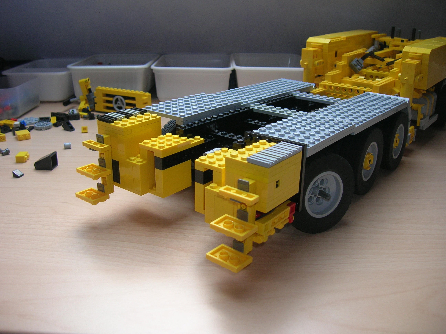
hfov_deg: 54.0
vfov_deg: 41.8
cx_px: 223
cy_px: 167
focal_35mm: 34
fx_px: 438
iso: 50
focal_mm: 5.7
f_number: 2.9
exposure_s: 1/30
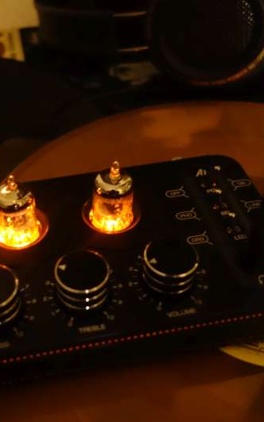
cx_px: 70
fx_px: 495
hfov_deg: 29.5
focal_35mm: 43
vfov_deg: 46.2
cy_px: 211
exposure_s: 1/8
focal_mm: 10.4
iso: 3200
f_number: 1.8
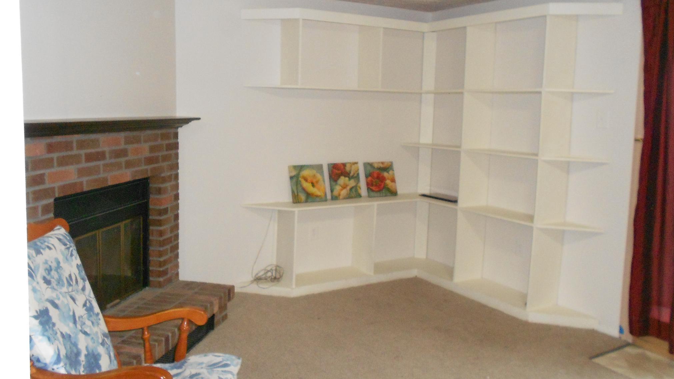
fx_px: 572
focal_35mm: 32
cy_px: 165
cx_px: 336
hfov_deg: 61.0
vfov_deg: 36.6
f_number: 3.4
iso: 500
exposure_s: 1/25
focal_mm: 5.1
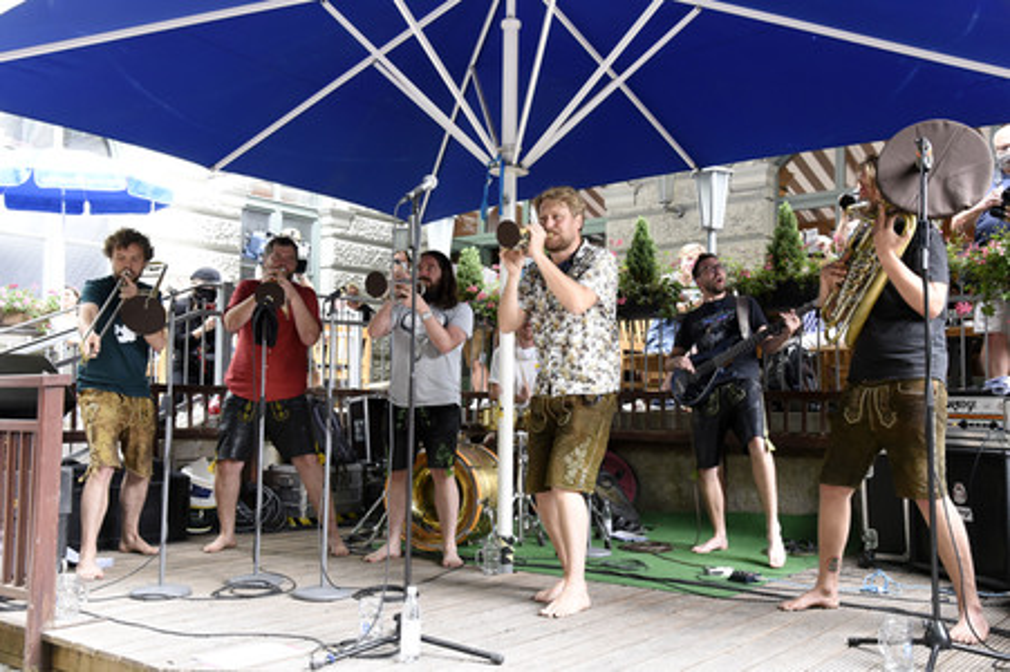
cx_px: 505
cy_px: 336
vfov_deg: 37.8
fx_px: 981
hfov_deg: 54.5
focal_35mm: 35
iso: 1250
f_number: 6.3
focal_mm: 35
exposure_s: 1/60
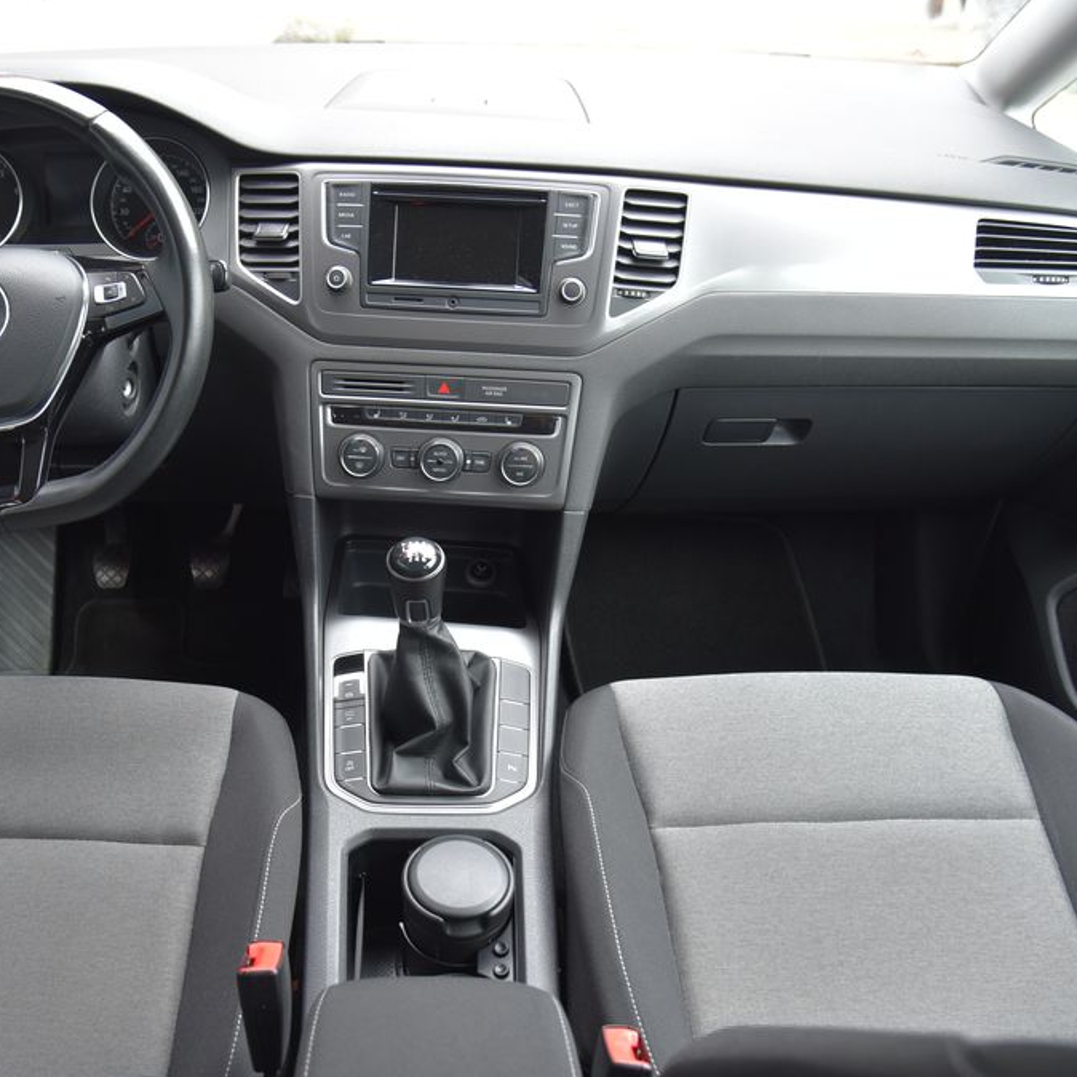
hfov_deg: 52.0
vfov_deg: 52.5
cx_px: 411
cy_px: 537
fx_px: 1091
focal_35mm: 31
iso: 500
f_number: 4
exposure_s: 1/60
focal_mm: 24
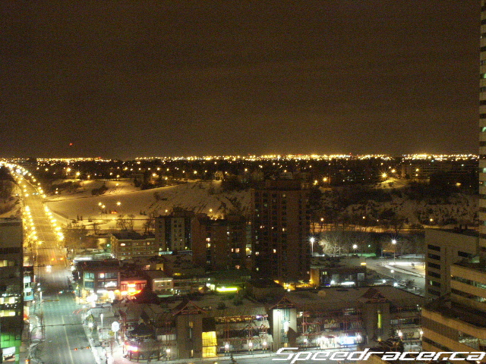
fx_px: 899
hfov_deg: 30.3
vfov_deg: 22.9
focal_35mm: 64
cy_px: 182
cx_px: 243
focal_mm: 16.02
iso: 400
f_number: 8
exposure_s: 4
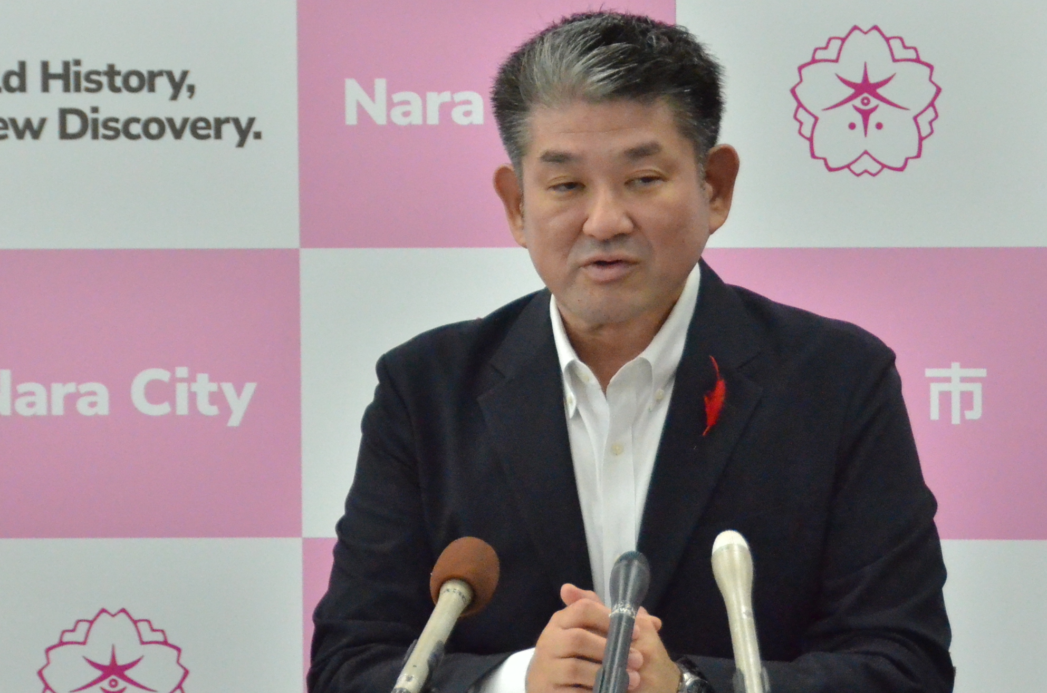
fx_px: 12161
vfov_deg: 3.3
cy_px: 329
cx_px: 603
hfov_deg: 4.9
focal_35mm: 419
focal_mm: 150
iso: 4000
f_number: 5.6
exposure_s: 1/500
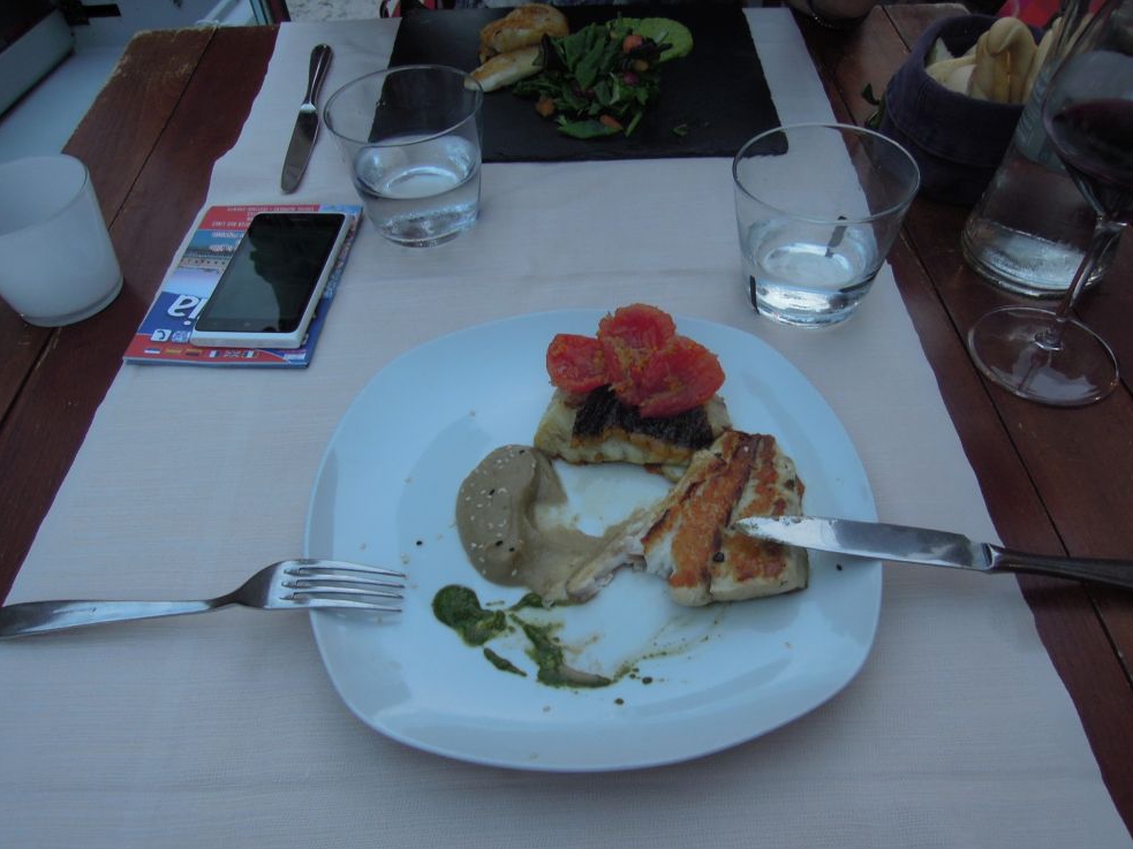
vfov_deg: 54.9
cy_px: 441
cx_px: 567
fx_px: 818
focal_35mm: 25
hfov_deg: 69.4
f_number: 2.8
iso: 200
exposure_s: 1/30
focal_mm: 4.3
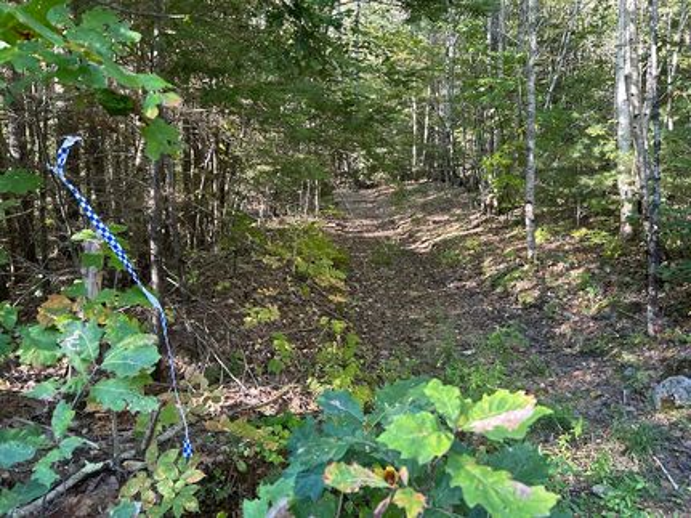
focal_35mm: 26
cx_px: 346
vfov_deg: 53.0
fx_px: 519
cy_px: 259
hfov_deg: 67.3
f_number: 1.5
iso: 100
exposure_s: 1/121
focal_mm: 5.7
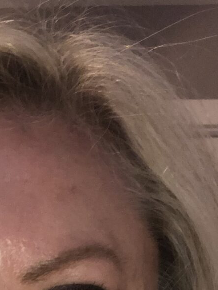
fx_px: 704
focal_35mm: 84
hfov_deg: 17.0
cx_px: -24
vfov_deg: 21.4
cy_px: 361
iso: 250
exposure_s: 1/24
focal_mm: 2.87
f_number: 2.2
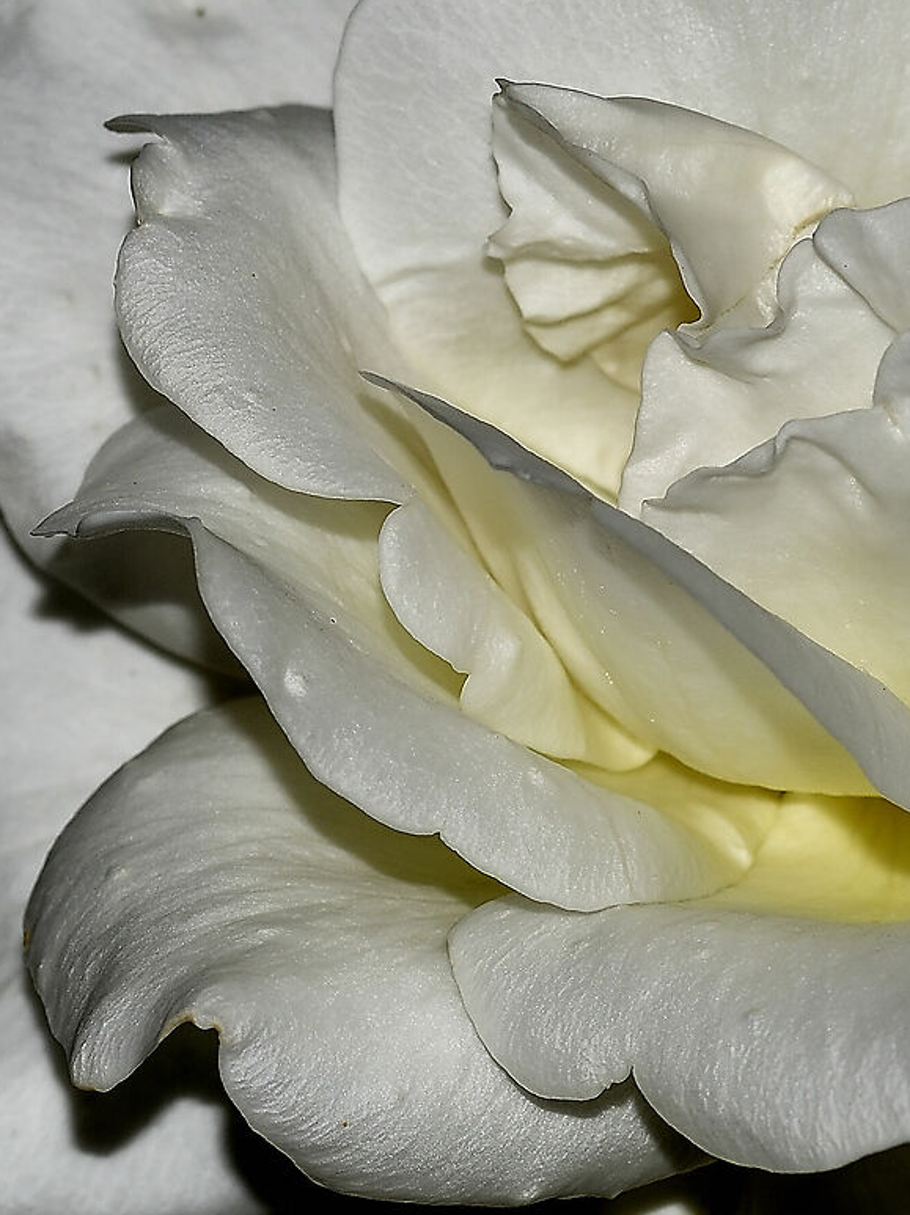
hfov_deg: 3.3
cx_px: 685
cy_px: 472
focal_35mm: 448
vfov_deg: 4.4
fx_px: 15716
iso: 100
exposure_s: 1/320
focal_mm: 100
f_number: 13
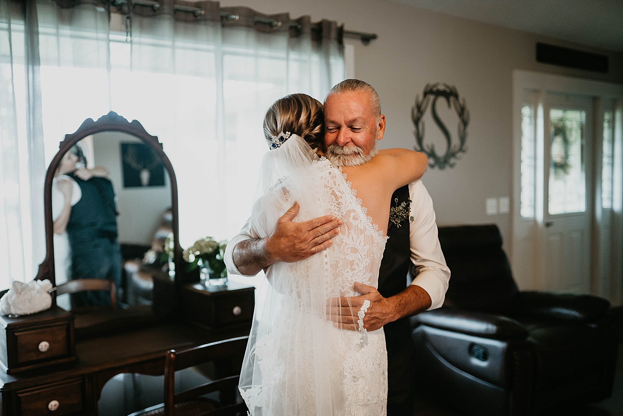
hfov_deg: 54.4
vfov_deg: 37.9
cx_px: 312
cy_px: 208
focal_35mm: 35
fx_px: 606
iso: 2000
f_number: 1.8
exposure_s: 1/160
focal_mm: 35
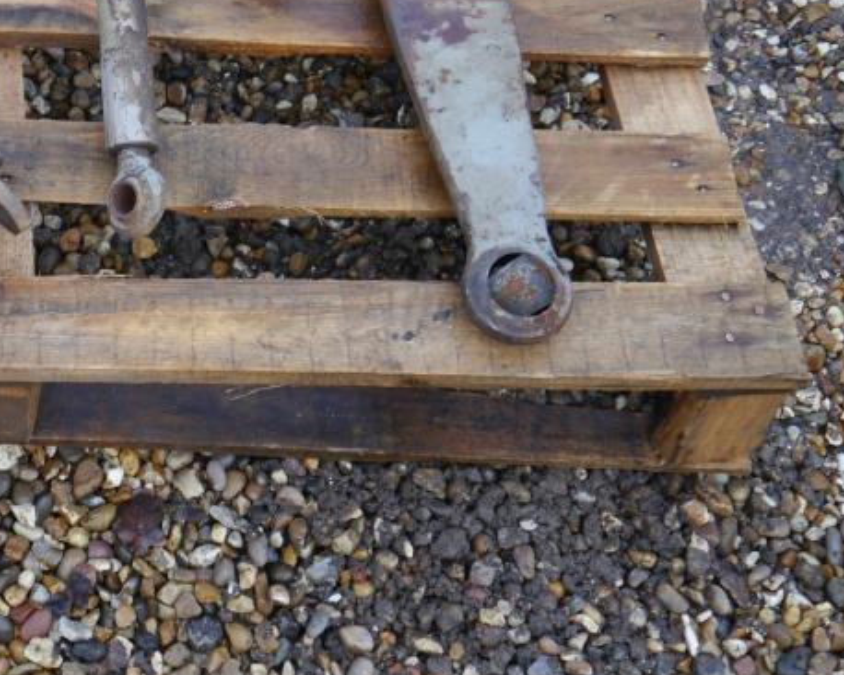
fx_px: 2072
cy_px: 33
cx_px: -29
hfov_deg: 22.0
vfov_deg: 18.1
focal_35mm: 83
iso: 160
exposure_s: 1/100
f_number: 4.2
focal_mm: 19
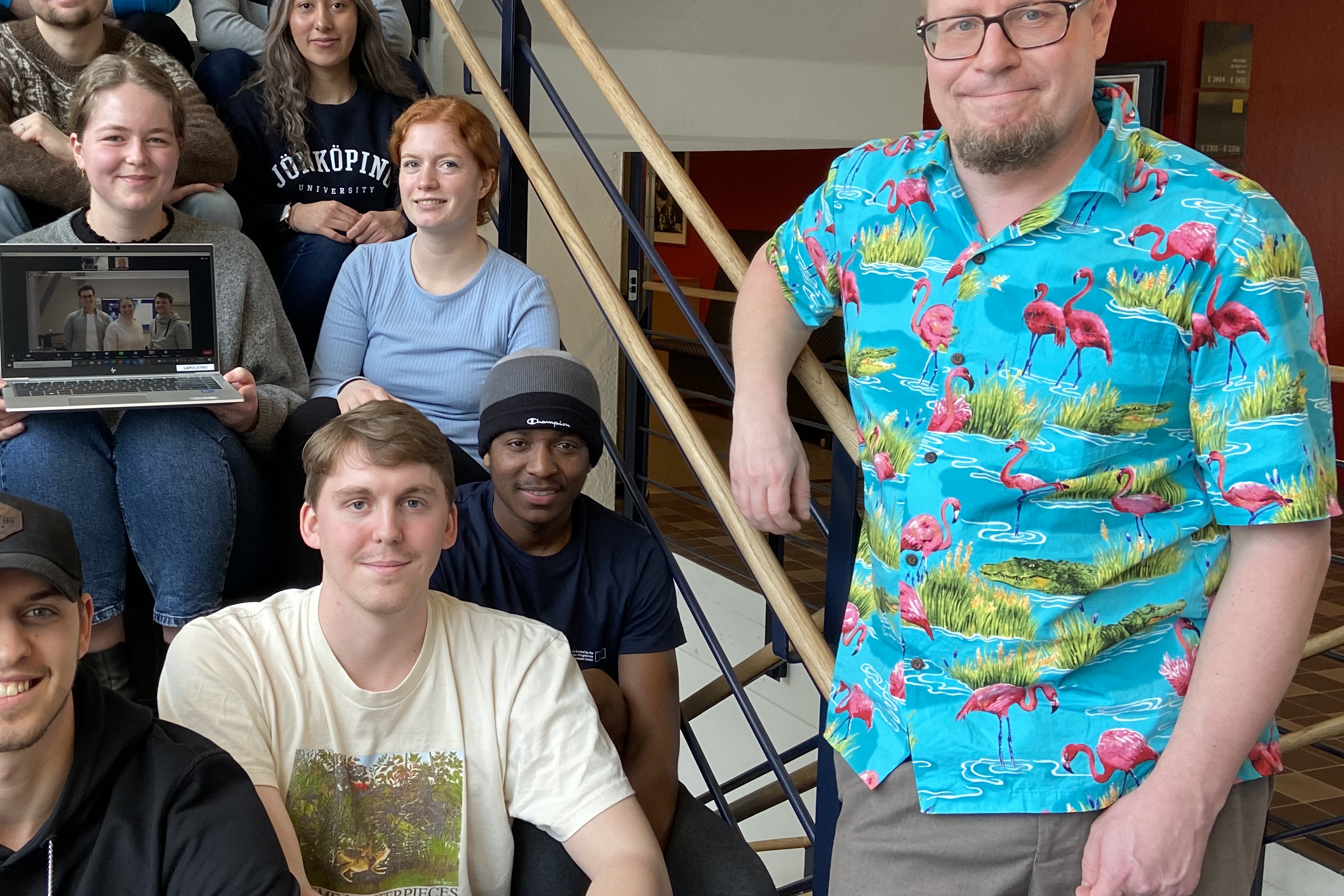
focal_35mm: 40
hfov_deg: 47.7
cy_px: 363
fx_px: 1493
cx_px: 458
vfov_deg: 33.3
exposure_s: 1/100
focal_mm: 4.25
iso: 125
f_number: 1.8
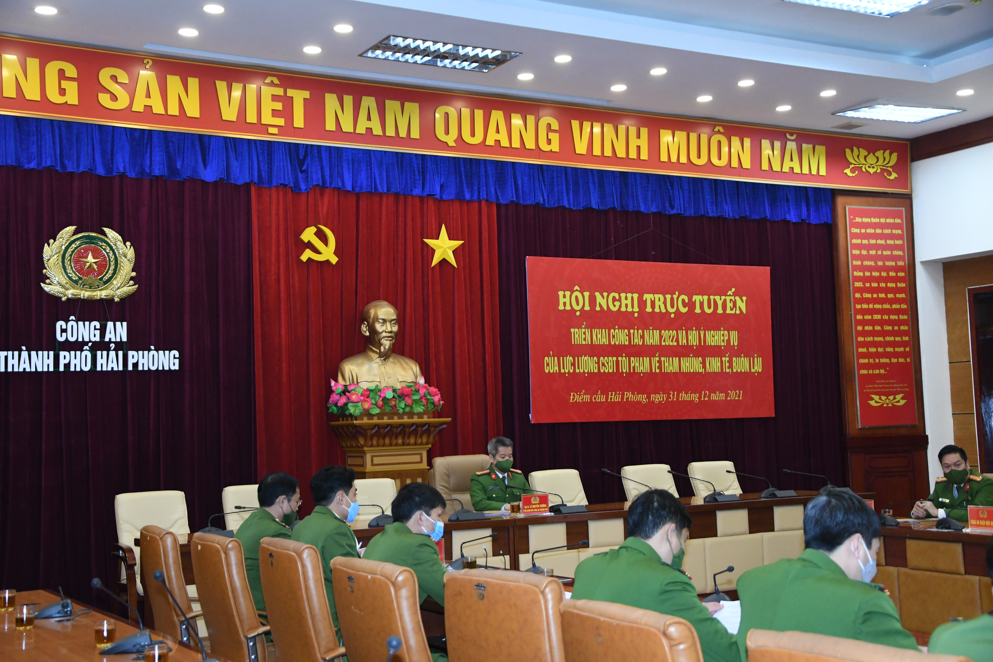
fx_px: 1324
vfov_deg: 28.1
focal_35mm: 48
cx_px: 496
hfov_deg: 41.1
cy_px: 331
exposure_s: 1/200
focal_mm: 32
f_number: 4.2
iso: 2500
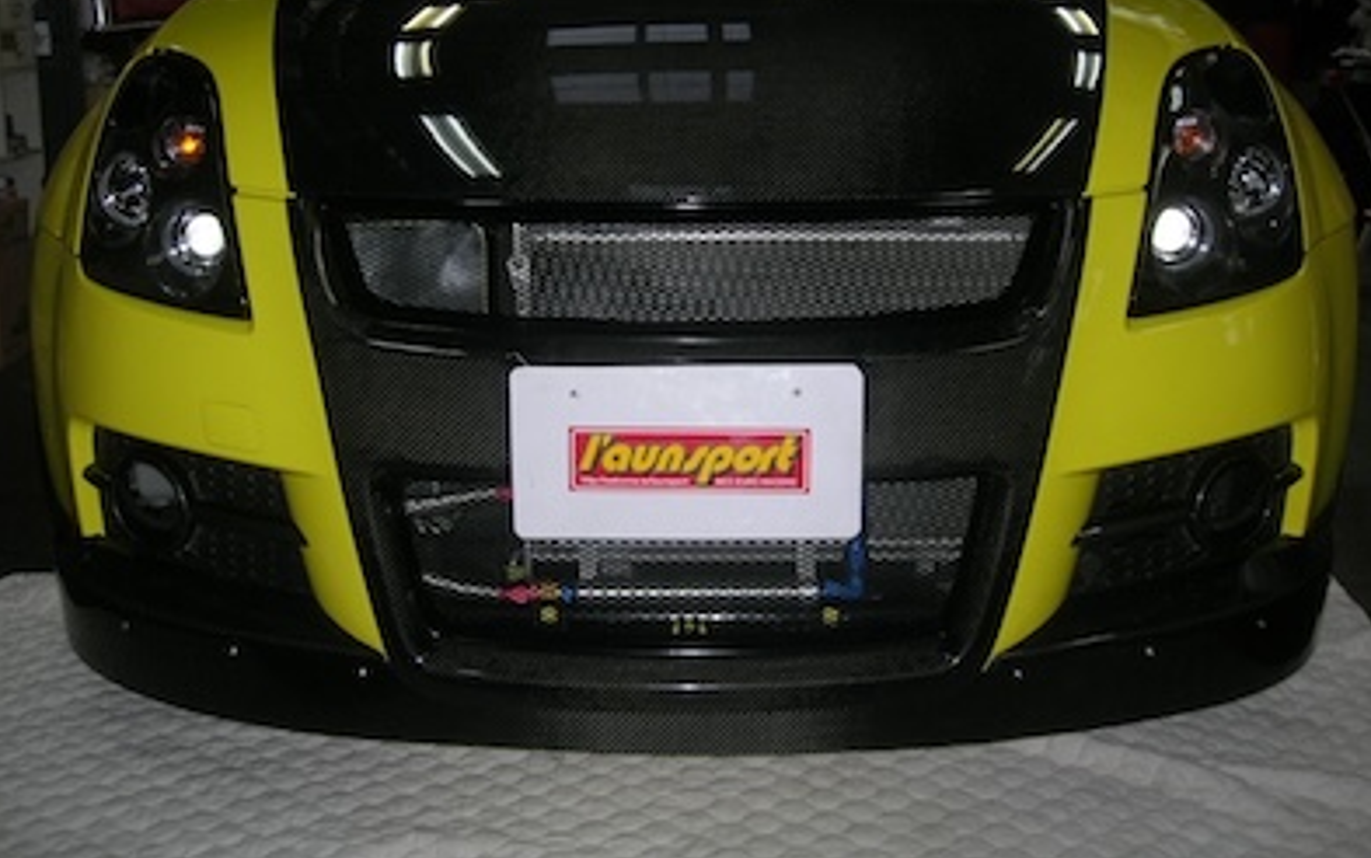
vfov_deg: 31.2
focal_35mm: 41
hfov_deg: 48.2
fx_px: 1533
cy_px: 370
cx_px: 687
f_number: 2.8
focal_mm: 7.8
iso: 64
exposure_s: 1/60.1
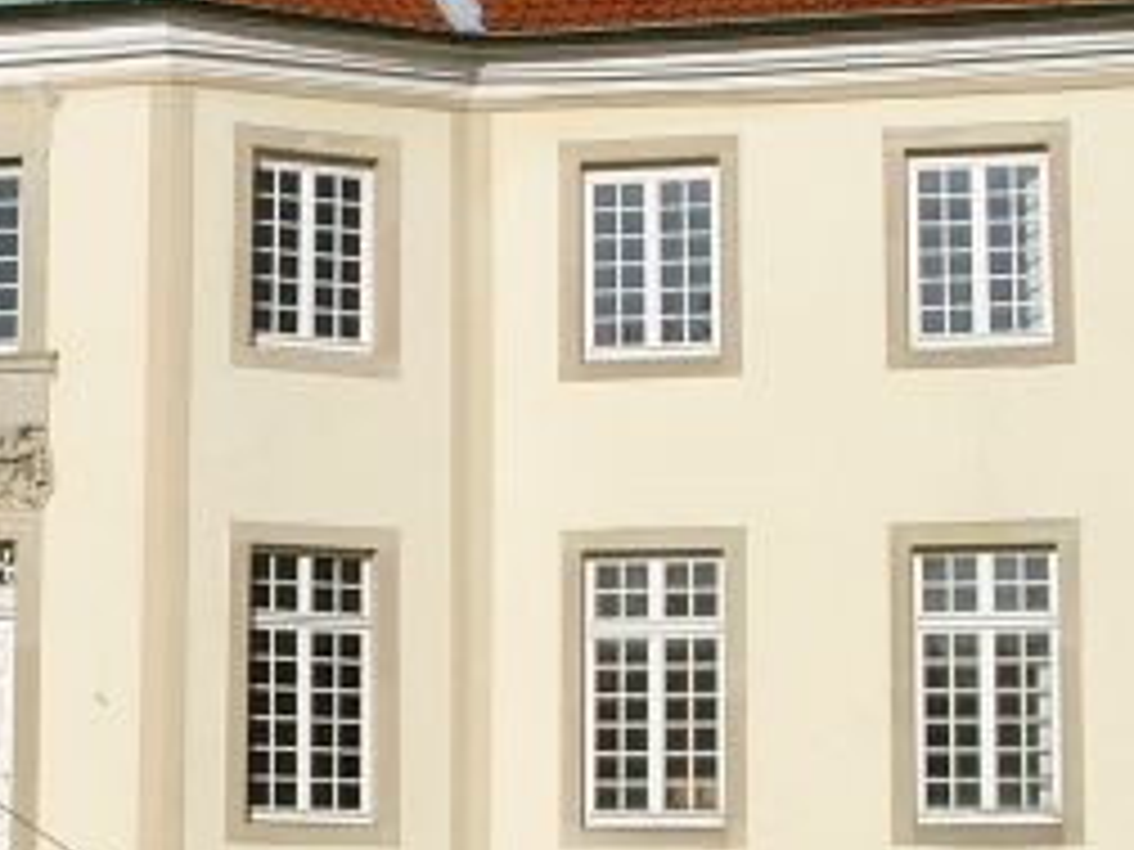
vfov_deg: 13.3
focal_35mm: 111
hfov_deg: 17.5
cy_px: 346
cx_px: 162
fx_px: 3636
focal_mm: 7.39
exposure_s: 1/749
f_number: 5.6
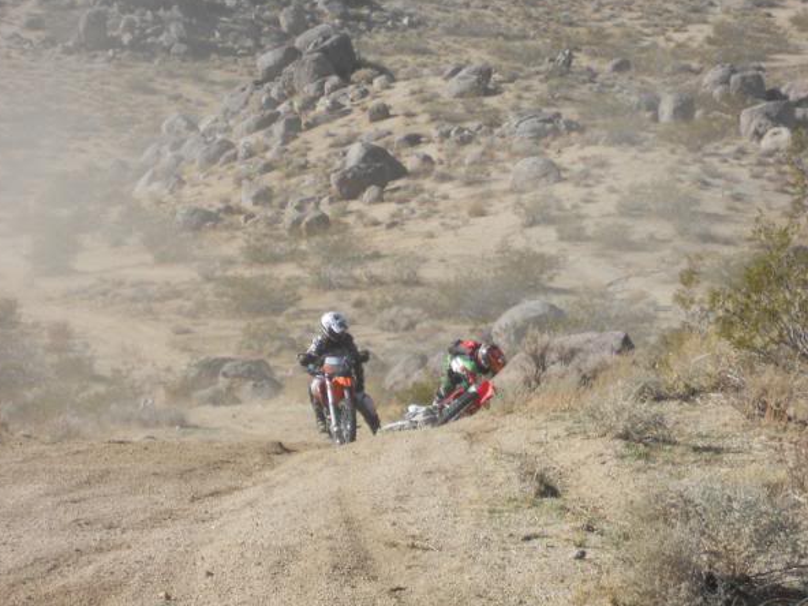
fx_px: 3408
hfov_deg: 13.5
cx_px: 482
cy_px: 328
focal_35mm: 146
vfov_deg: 10.2
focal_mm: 19.6
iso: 80
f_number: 5.9
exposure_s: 1/400
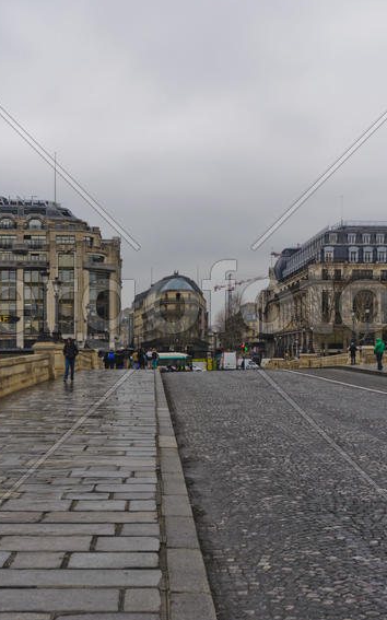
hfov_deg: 25.8
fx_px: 844
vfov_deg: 40.3
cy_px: 306
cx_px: 195
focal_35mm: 50
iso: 250
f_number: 3.5
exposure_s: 1/750
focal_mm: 32
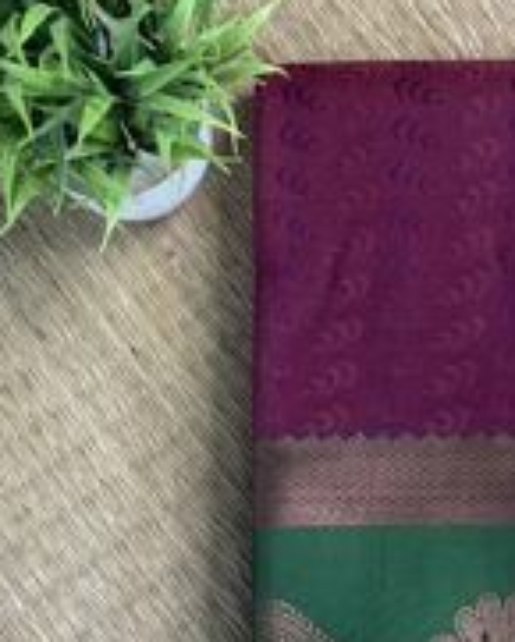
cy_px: 422
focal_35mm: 56
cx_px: 330
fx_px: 1066
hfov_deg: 27.0
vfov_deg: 33.3
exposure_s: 1/50
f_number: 1.6
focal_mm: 4.2
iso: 400
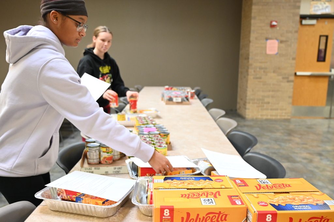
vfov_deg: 41.6
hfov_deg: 59.5
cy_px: 111
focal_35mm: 32
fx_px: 292
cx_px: 167
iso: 3200
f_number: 4
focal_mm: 31.5
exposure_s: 1/100
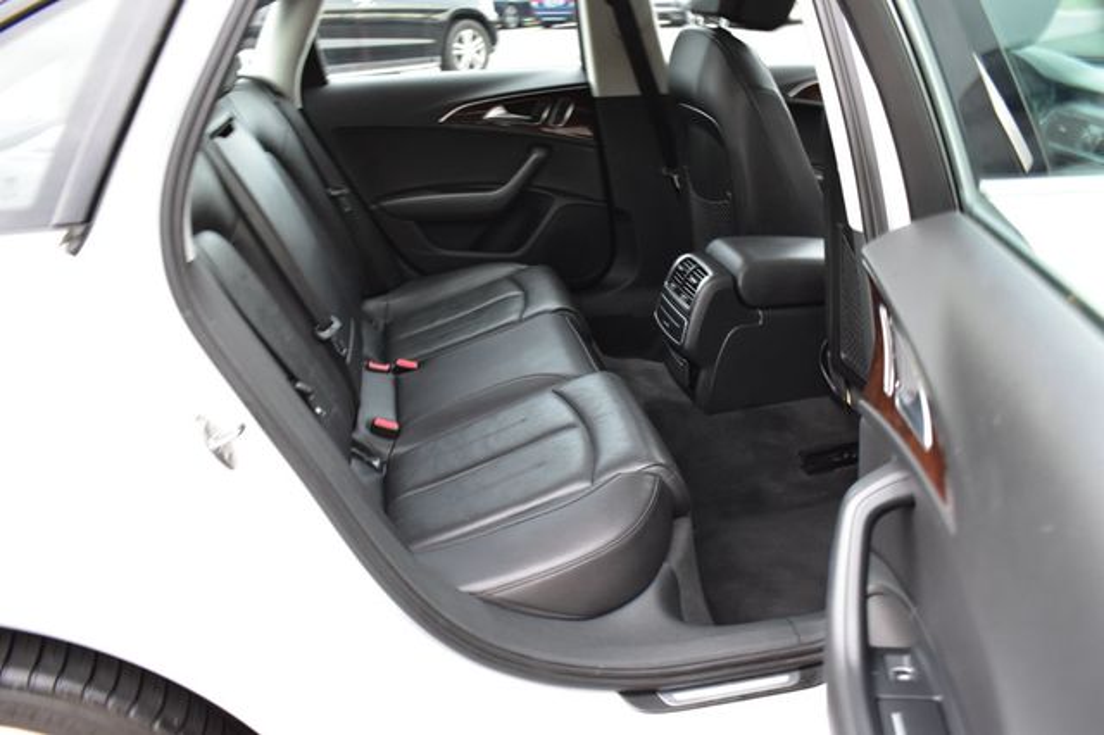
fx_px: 919
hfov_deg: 62.0
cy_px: 368
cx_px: 552
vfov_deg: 43.6
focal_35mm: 30
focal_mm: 20
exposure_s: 1/15
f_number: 6.3
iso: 1100
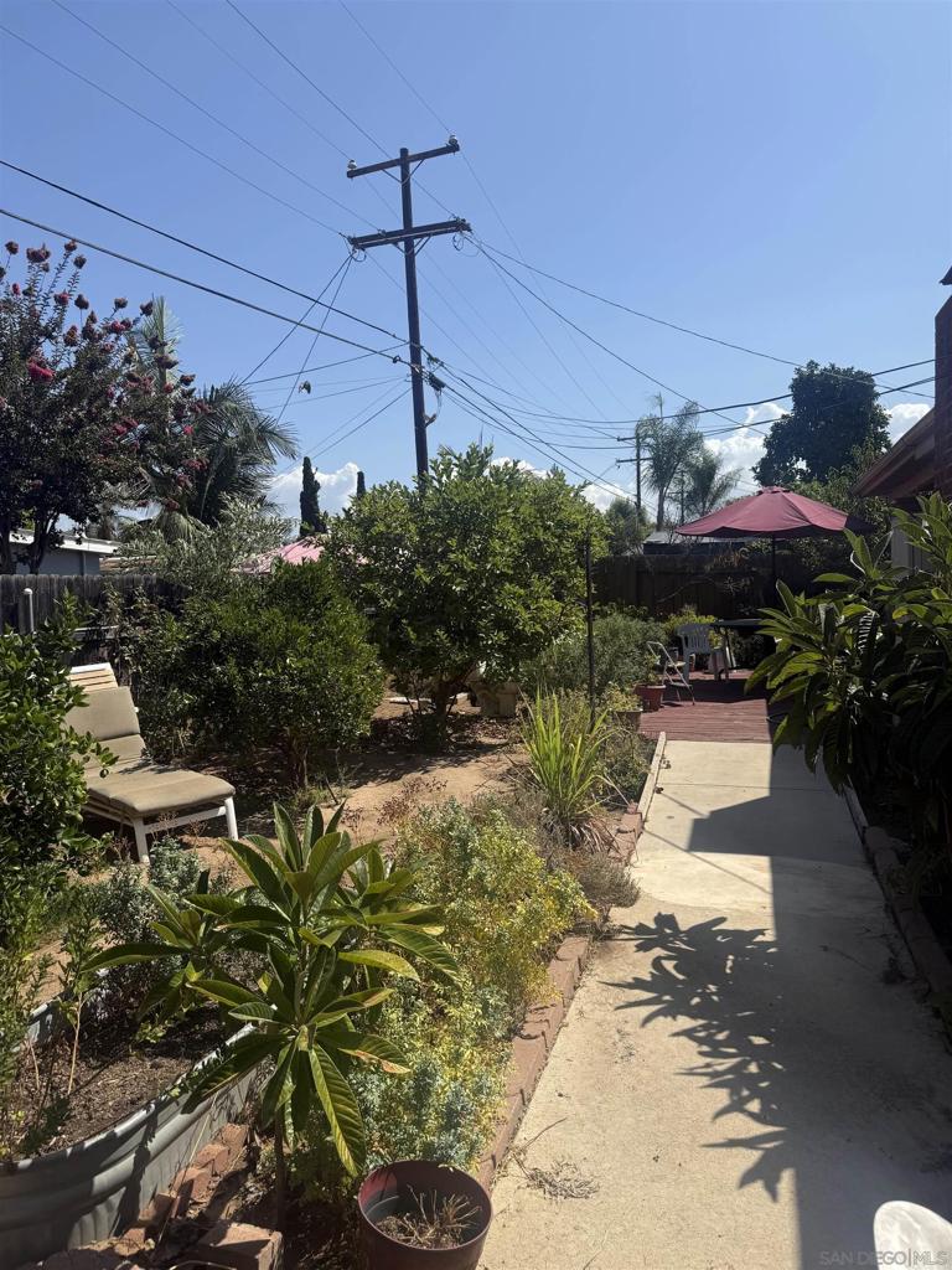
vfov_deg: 71.6
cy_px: 635
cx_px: 476
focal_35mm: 24
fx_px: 880
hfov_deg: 56.8
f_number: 1.78
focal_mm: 6.76
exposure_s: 1/4673
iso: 80
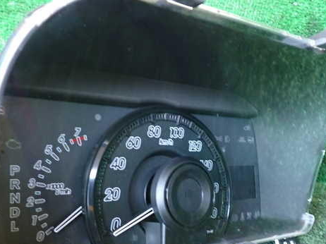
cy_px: 142
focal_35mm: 39
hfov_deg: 47.9
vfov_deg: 36.7
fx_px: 367
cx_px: 163
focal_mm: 5.4
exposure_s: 1/15
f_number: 2.3
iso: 800
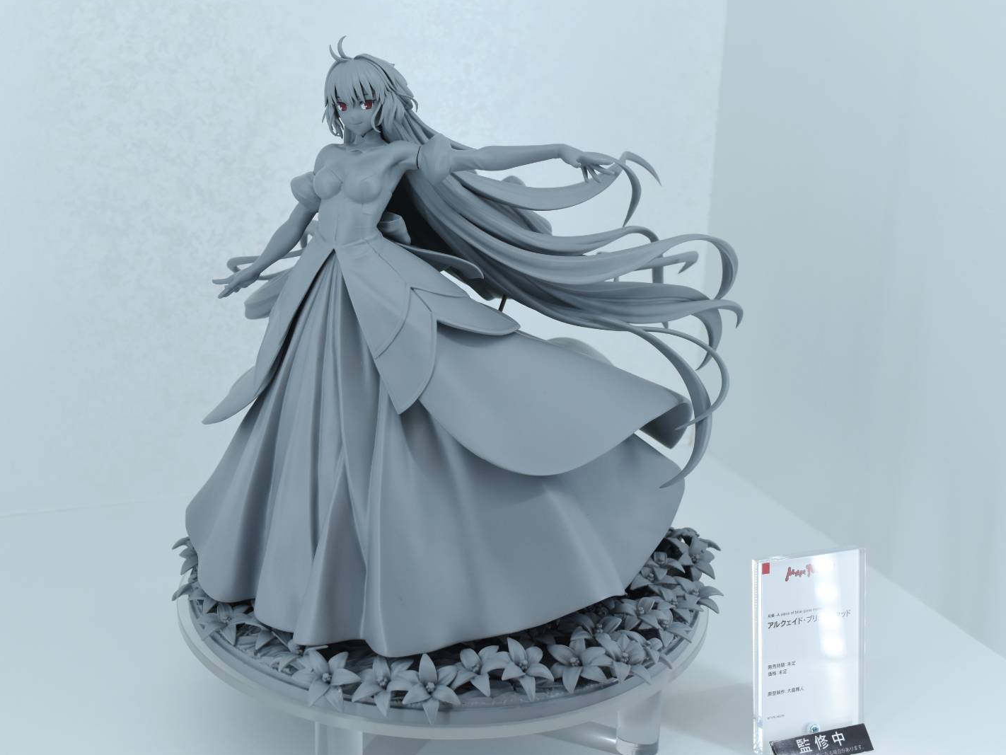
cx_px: 458
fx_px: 1337
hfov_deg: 41.2
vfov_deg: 31.5
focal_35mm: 46
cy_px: 376
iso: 640
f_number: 8
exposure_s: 1/200
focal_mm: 28
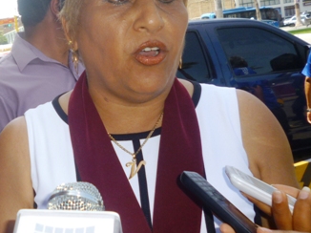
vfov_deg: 26.3
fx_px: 494
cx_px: 8
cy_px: 74
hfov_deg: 32.5
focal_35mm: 55
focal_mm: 5
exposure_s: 1/400
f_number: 3.1
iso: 100
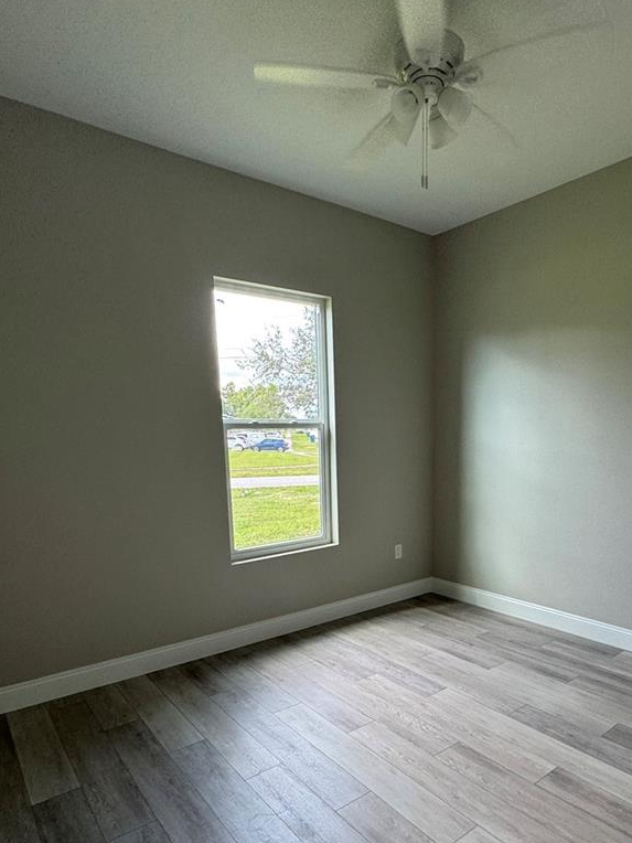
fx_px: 536
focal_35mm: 22
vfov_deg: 75.0
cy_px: 527
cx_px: 371
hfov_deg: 60.7
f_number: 2.2
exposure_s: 1/120
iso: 100
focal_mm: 2.22
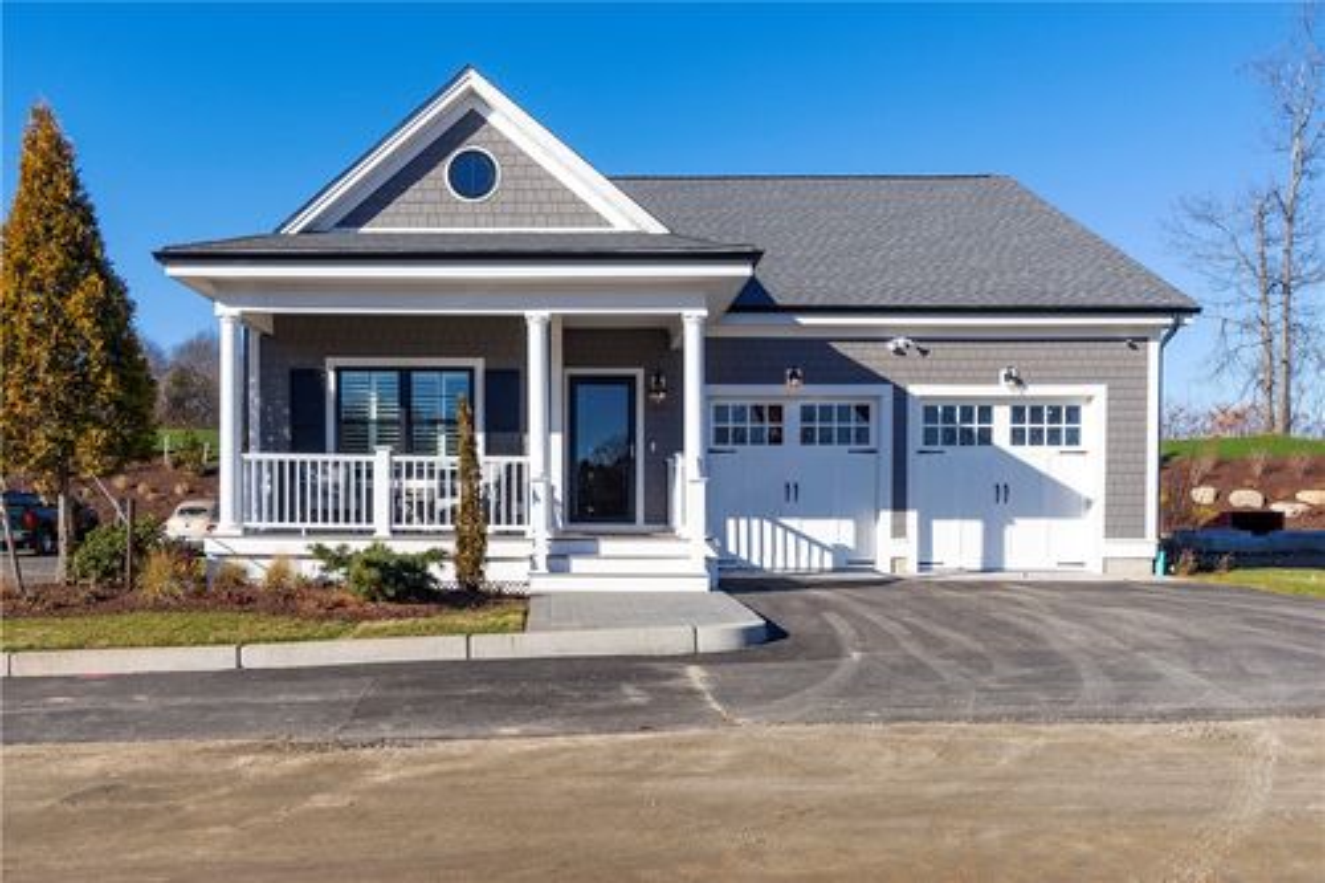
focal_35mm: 30
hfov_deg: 61.9
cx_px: 662
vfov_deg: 43.6
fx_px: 1104
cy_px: 442
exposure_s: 1/200
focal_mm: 30
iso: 100
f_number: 9
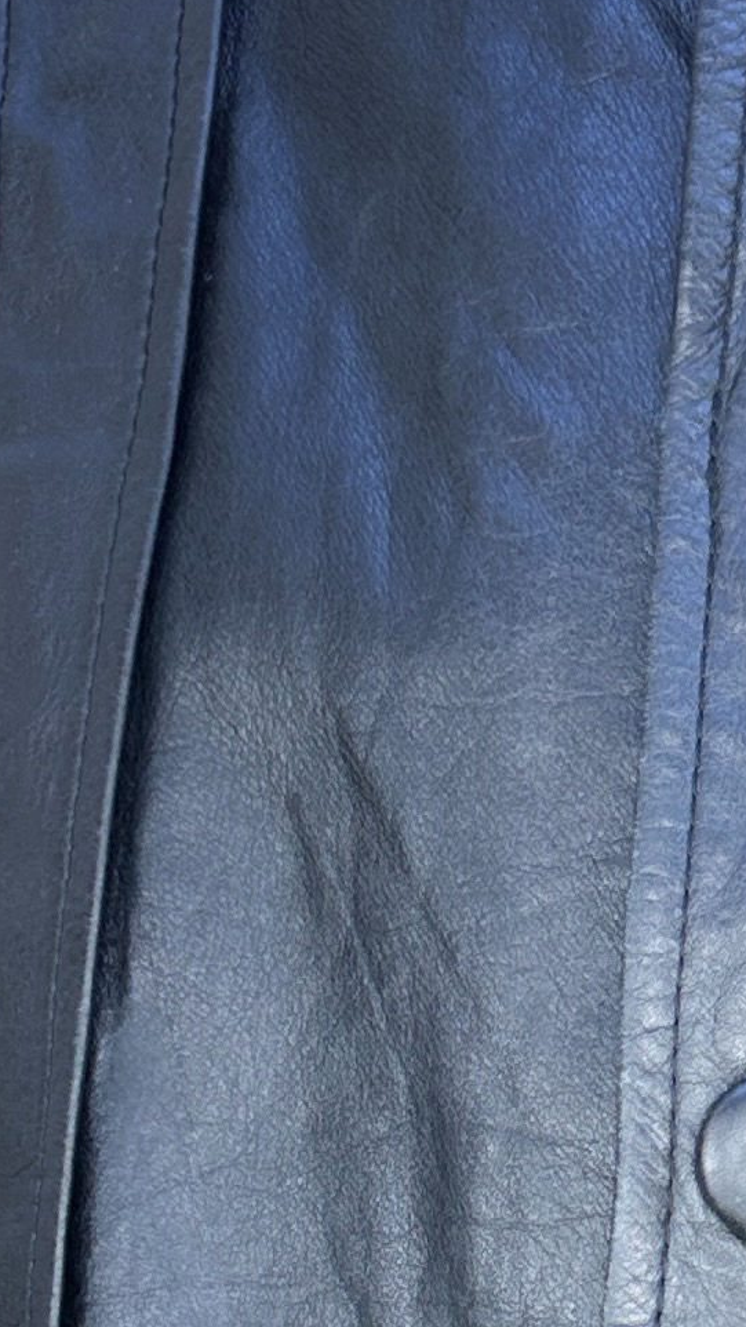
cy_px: 1644
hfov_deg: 11.6
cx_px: 913
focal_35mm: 102
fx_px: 3588
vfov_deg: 19.6
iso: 64
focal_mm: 6.86
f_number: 1.78
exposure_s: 1/130
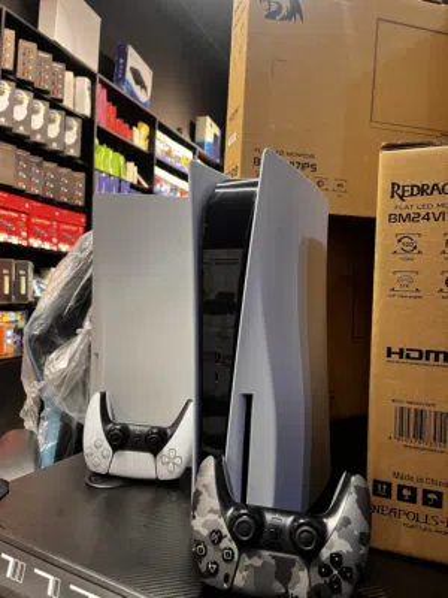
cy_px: 299
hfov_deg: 53.1
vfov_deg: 67.3
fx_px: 449
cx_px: 224
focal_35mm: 26
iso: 160
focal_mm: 5.1
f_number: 1.6
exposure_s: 1/60
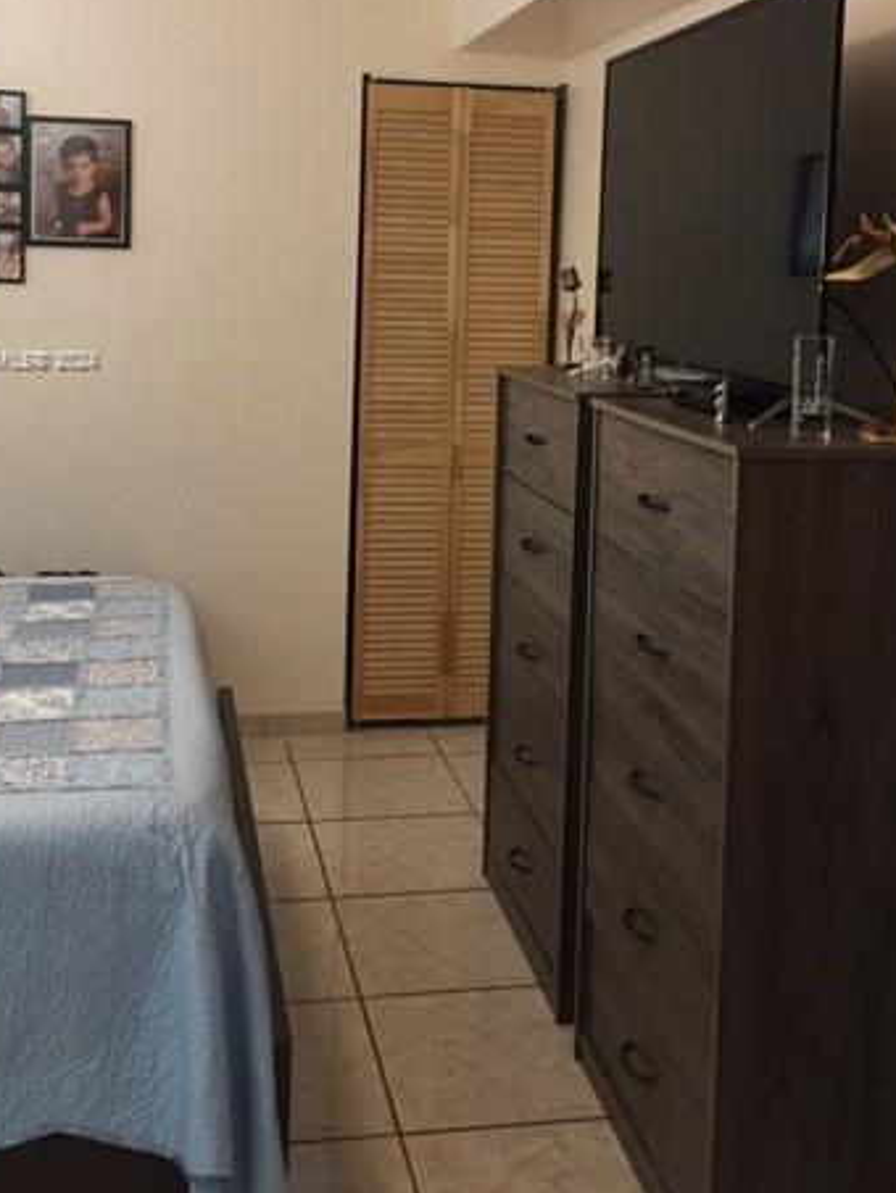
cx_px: 427
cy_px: 361
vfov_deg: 44.8
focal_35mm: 41
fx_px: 1414
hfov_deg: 35.1
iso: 100
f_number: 2.2
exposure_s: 1/15
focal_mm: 4.15
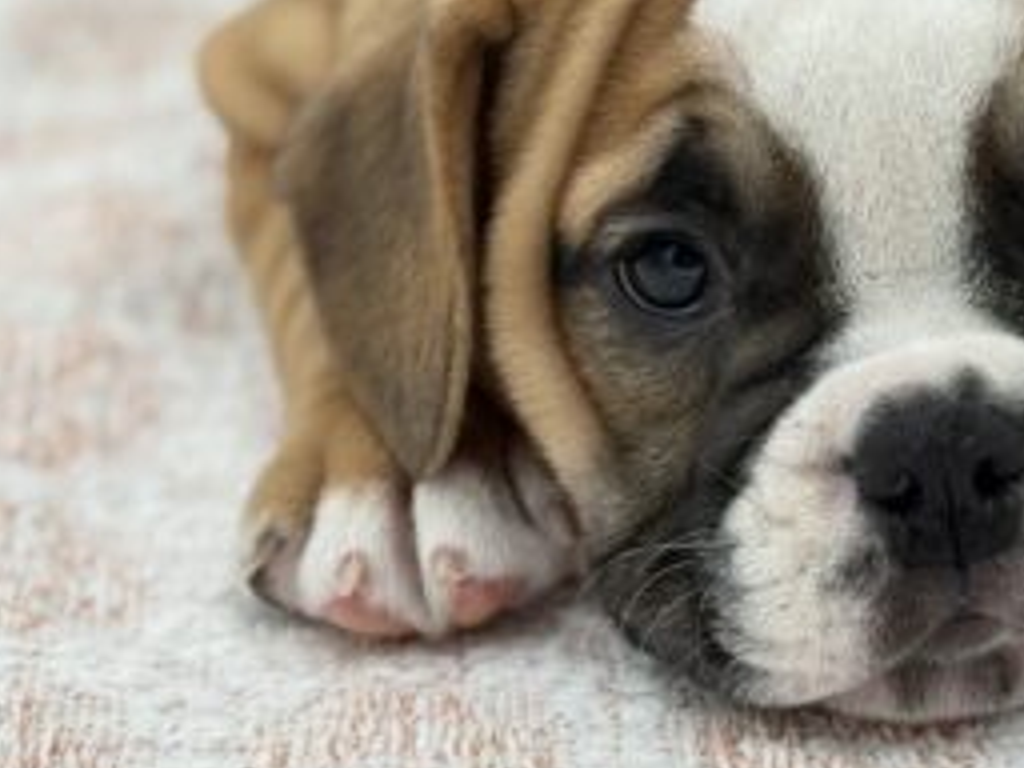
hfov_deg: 16.0
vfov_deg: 12.1
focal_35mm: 122
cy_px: 184
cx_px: 848
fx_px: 3609
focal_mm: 5.96
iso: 32
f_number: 1.6
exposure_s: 1/288
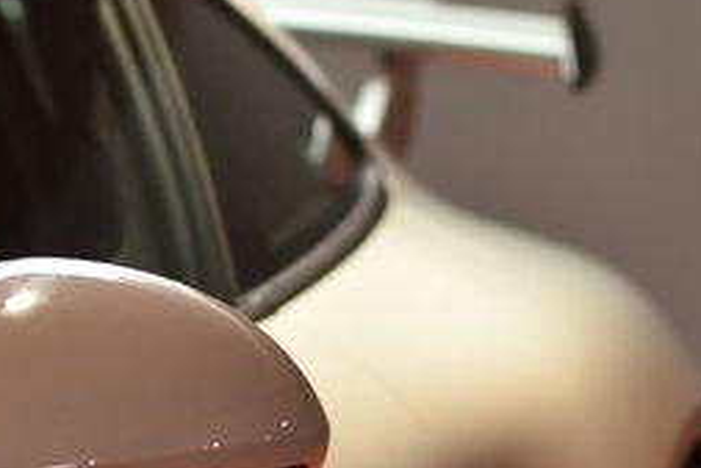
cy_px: 313
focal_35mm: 160
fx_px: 3108
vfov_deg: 8.6
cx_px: 141
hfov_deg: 12.8
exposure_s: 1/60
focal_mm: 35
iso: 800
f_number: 2.2
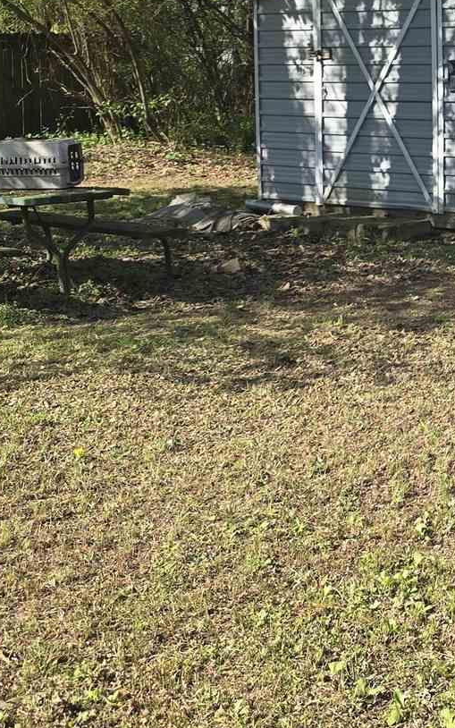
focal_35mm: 69
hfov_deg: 17.8
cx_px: 575
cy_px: 188
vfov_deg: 29.3
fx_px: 1369
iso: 12
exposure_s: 1/353
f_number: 1.7
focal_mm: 6.3
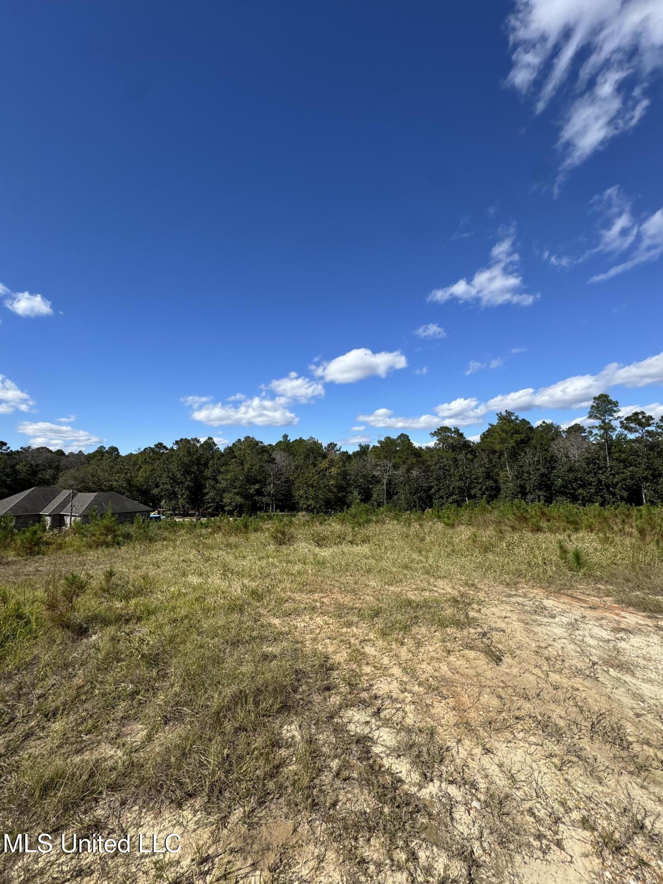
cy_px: 442
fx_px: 358
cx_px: 332
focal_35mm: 14
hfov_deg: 85.7
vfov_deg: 102.1
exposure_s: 1/2028
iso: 40
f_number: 2.2
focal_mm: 2.22
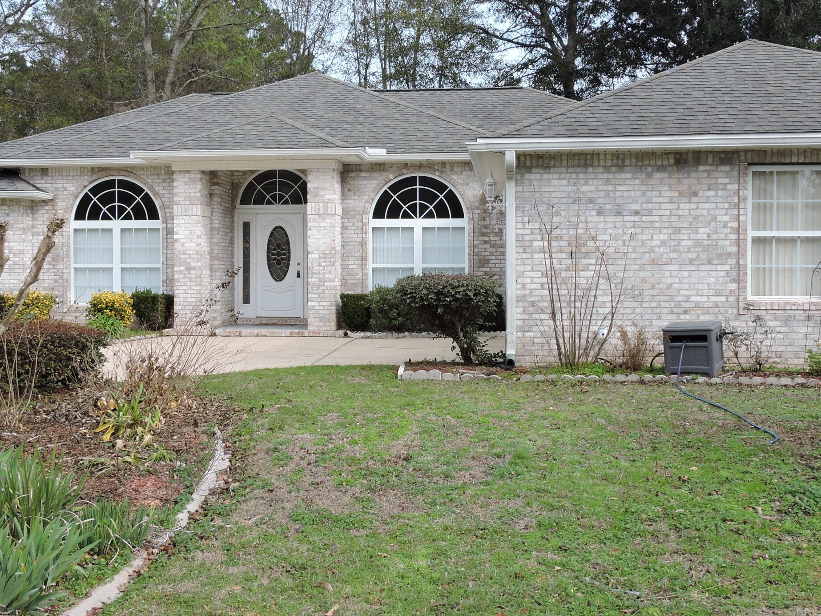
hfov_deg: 47.9
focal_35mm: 39
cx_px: 405
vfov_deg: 36.8
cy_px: 279
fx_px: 925
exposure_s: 1/500
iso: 100
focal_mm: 4.3
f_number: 3.3
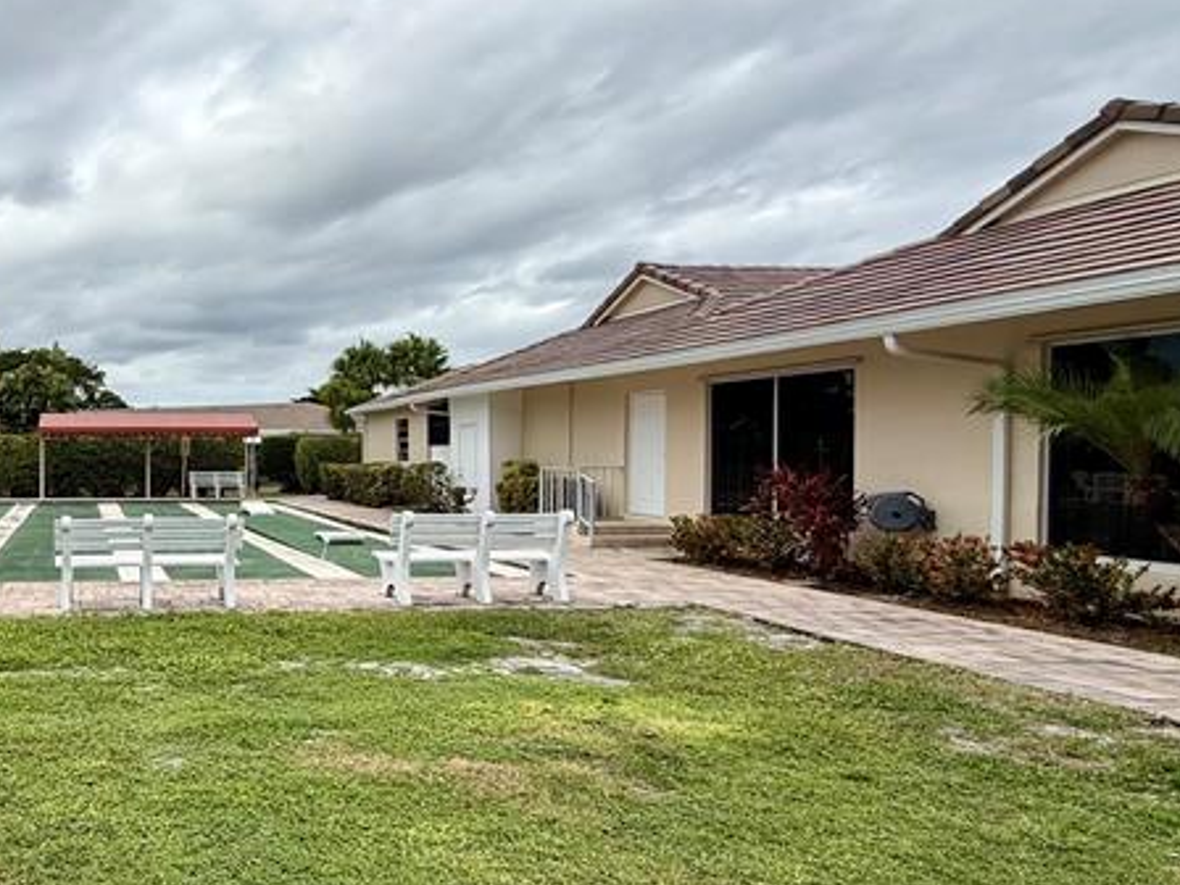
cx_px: 140
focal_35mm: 25
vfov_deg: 54.9
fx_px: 852
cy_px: 464
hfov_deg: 60.0
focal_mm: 2.22
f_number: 2.2
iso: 50
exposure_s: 1/1848
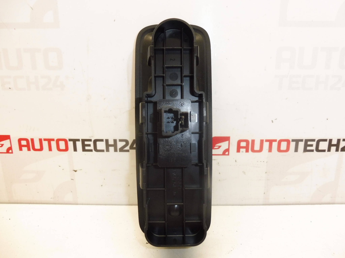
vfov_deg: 56.8
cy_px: 129
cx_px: 172
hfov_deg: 71.6
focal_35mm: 24
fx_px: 239
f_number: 3.5
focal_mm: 4.3
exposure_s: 1/60
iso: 200
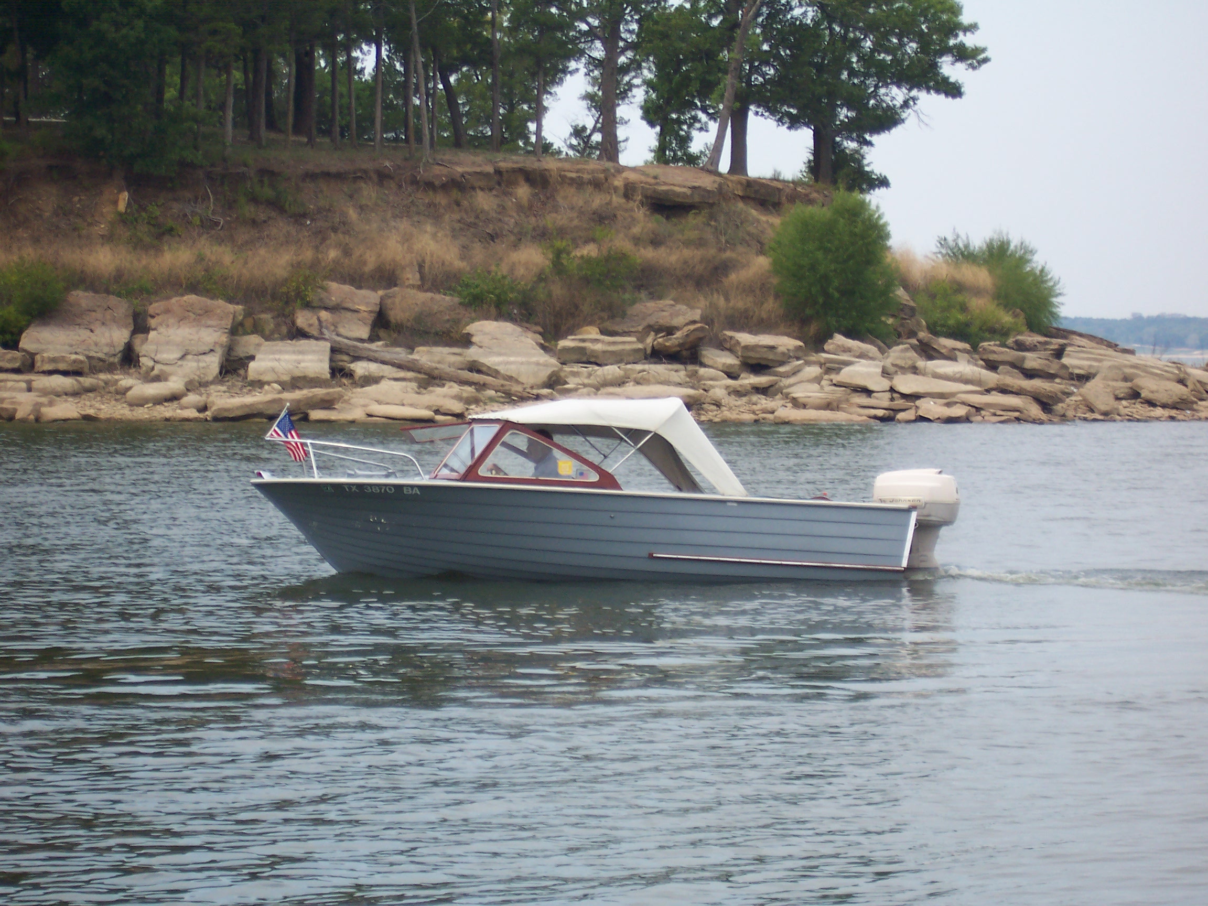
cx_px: 604
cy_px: 453
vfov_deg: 11.2
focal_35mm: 132
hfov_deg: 14.9
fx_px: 4606
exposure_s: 1/350
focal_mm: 22
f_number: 4.8
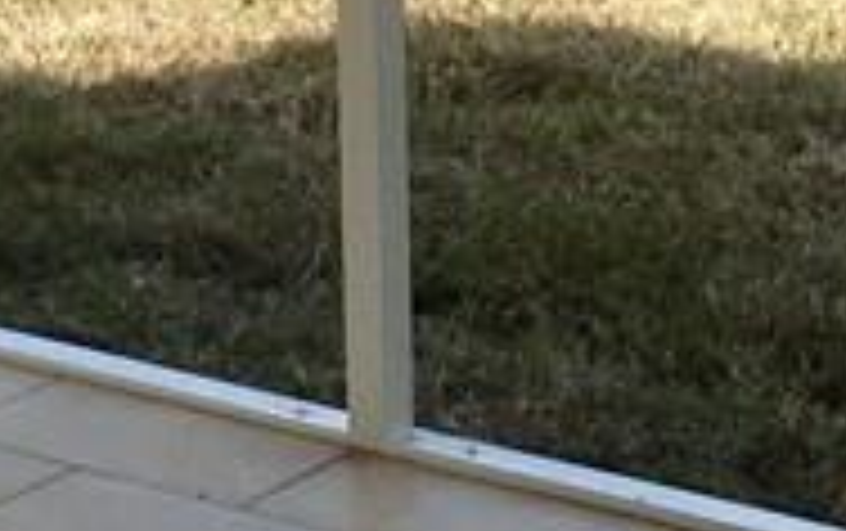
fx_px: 3855
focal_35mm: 167
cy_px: -261
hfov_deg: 12.5
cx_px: 378
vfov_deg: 7.7
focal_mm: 4.15
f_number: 2.2
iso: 25
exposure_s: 1/950
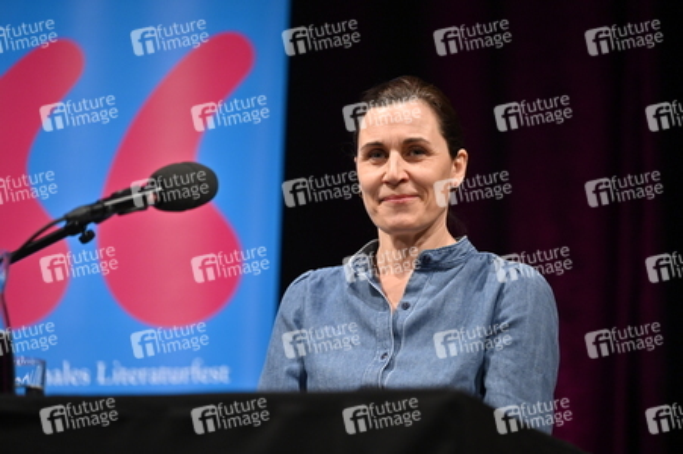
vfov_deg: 8.1
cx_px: 342
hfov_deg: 12.1
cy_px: 227
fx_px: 3223
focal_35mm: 170
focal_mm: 170
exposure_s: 1/400
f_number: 2.8
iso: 1600
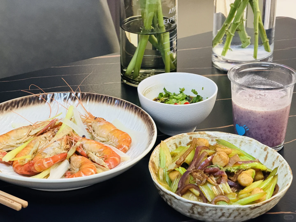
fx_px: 855
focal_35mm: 100
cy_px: 111
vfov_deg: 14.8
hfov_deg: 19.6
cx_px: 148
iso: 400
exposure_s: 1/50
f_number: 2.8
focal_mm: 16.89
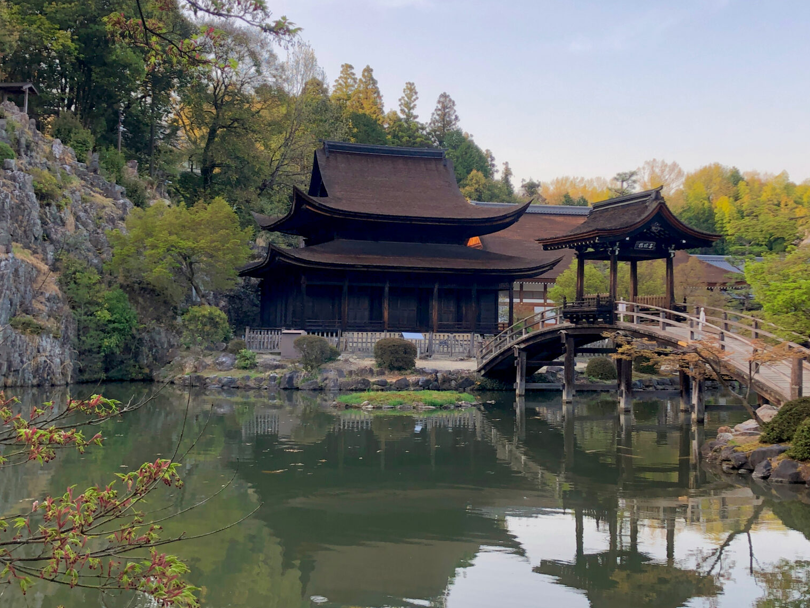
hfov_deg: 40.4
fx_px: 1100
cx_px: 431
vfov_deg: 30.8
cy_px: 261
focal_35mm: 47
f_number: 1.8
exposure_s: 1/120
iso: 32
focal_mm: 3.99
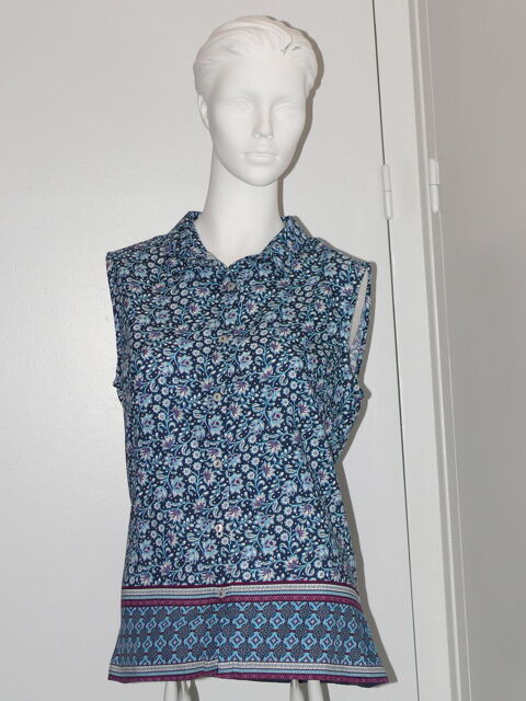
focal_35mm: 90
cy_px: 350
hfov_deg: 16.4
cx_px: 263
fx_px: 1823
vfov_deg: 21.8
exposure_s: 1/30
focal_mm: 14
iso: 100
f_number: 3.2
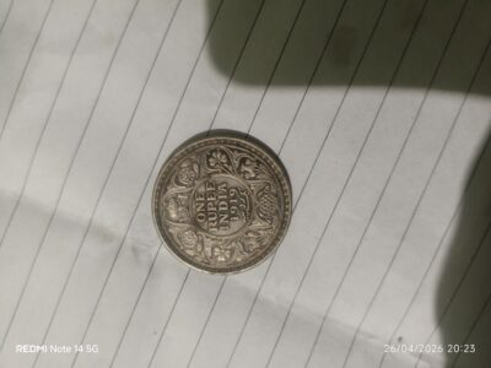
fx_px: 369
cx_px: 246
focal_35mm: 26
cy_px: 184
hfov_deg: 67.3
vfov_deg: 53.1
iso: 1416
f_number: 1.5
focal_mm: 4.94
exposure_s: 1/25
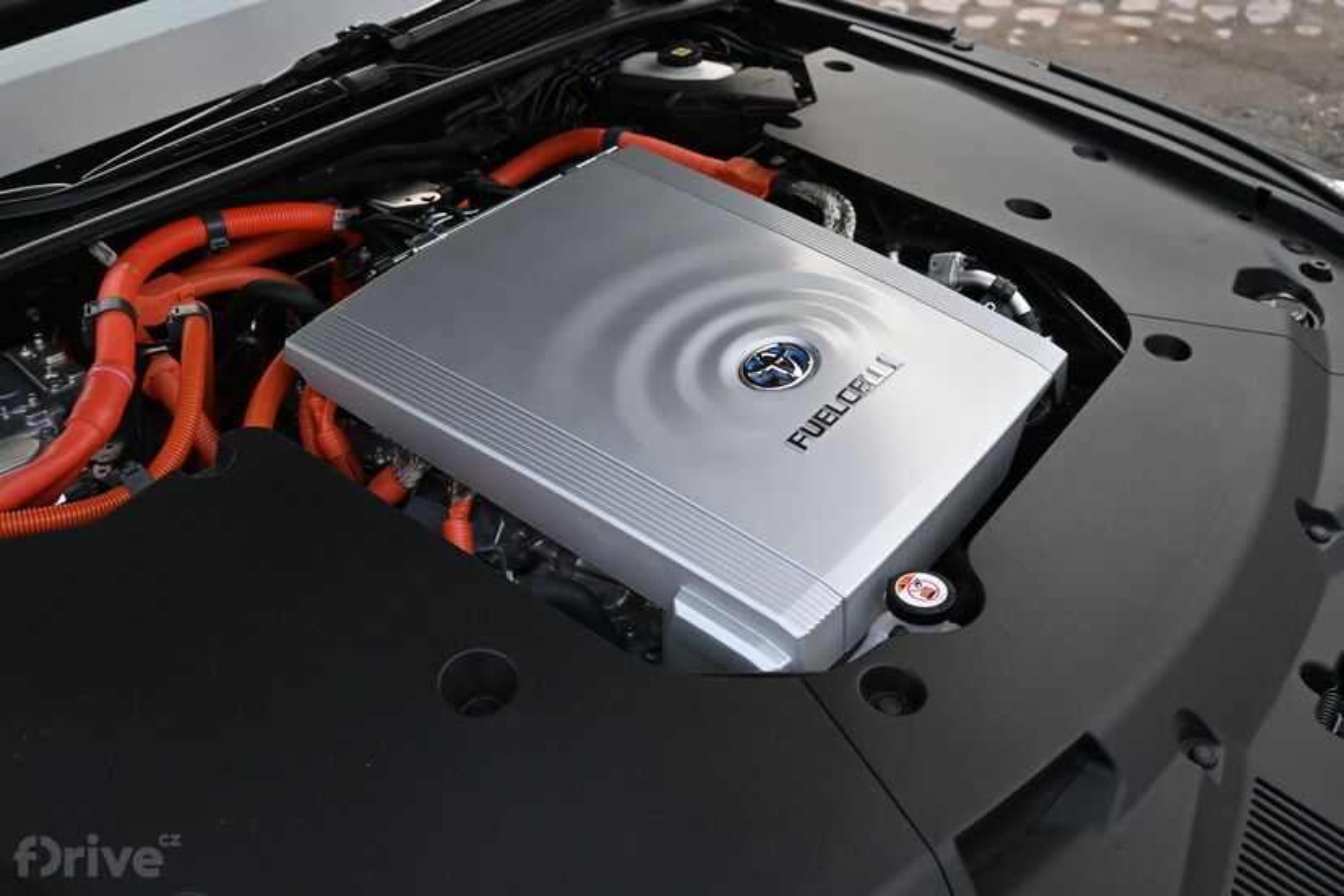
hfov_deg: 55.1
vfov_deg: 38.4
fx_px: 1288
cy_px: 448
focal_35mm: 34
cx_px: 672
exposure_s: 1/250
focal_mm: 23
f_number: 4.2
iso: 360
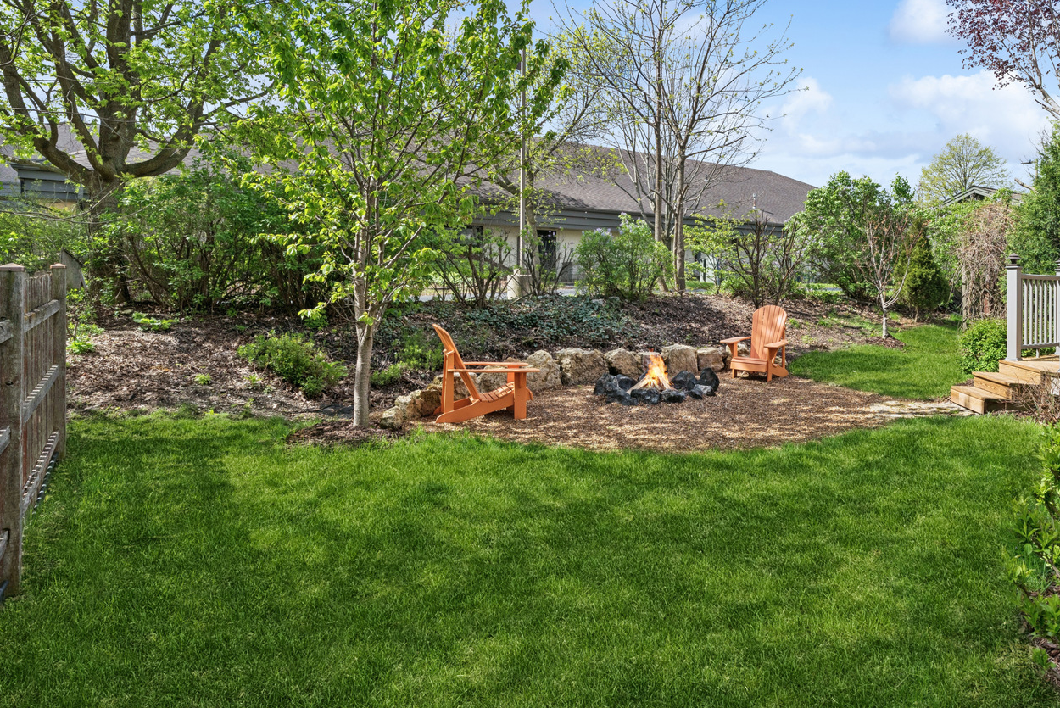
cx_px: 650
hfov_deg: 77.4
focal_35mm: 22
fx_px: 648
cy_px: 257
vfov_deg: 56.5
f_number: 11
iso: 200
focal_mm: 17
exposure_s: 1/250
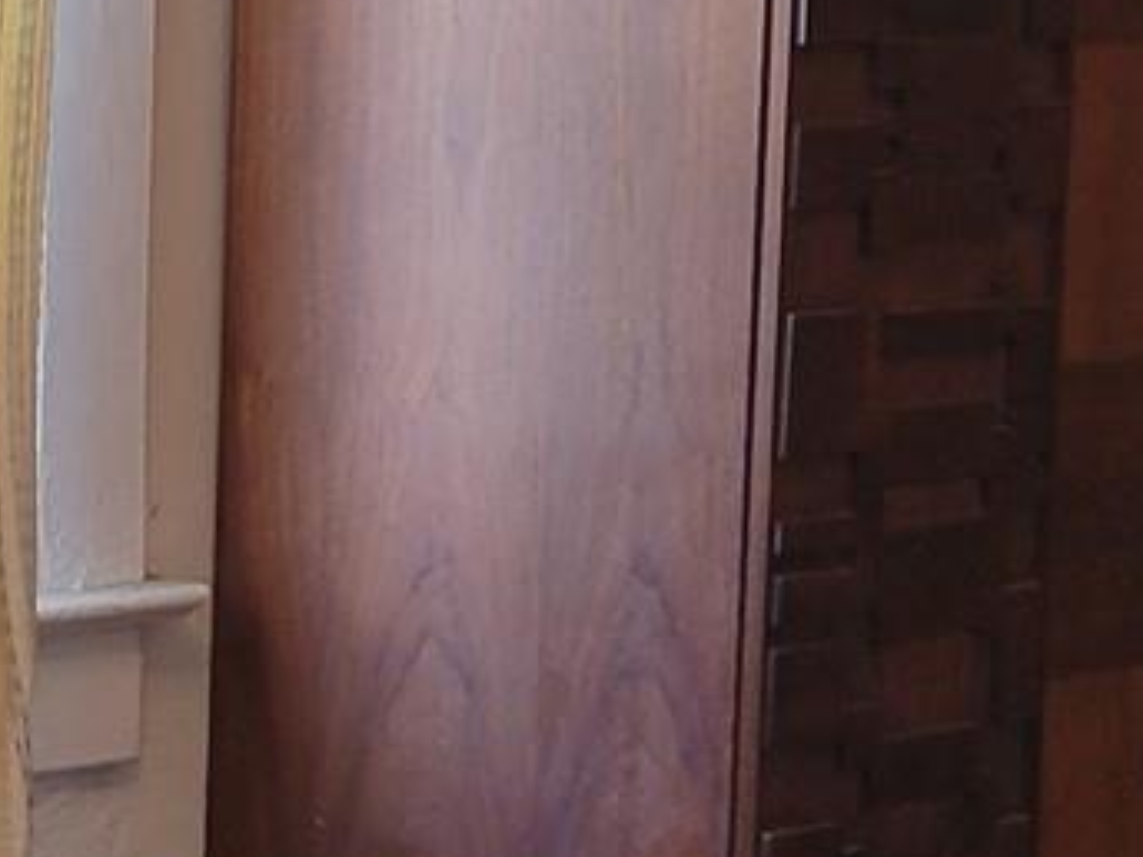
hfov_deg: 12.7
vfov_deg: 9.5
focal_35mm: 155
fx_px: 5118
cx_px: 219
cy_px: 53
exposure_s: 1/60
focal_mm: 5.4
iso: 200
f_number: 1.8
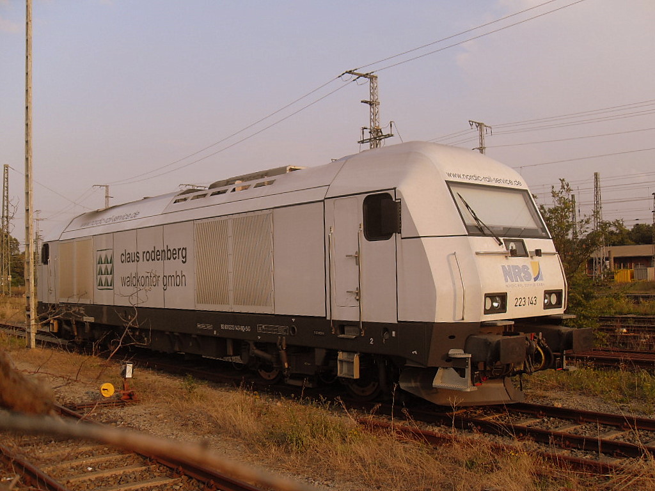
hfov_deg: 54.0
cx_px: 328
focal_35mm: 34
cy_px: 246
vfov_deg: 41.8
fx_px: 643
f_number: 7
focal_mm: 6.3
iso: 80
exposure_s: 1/90
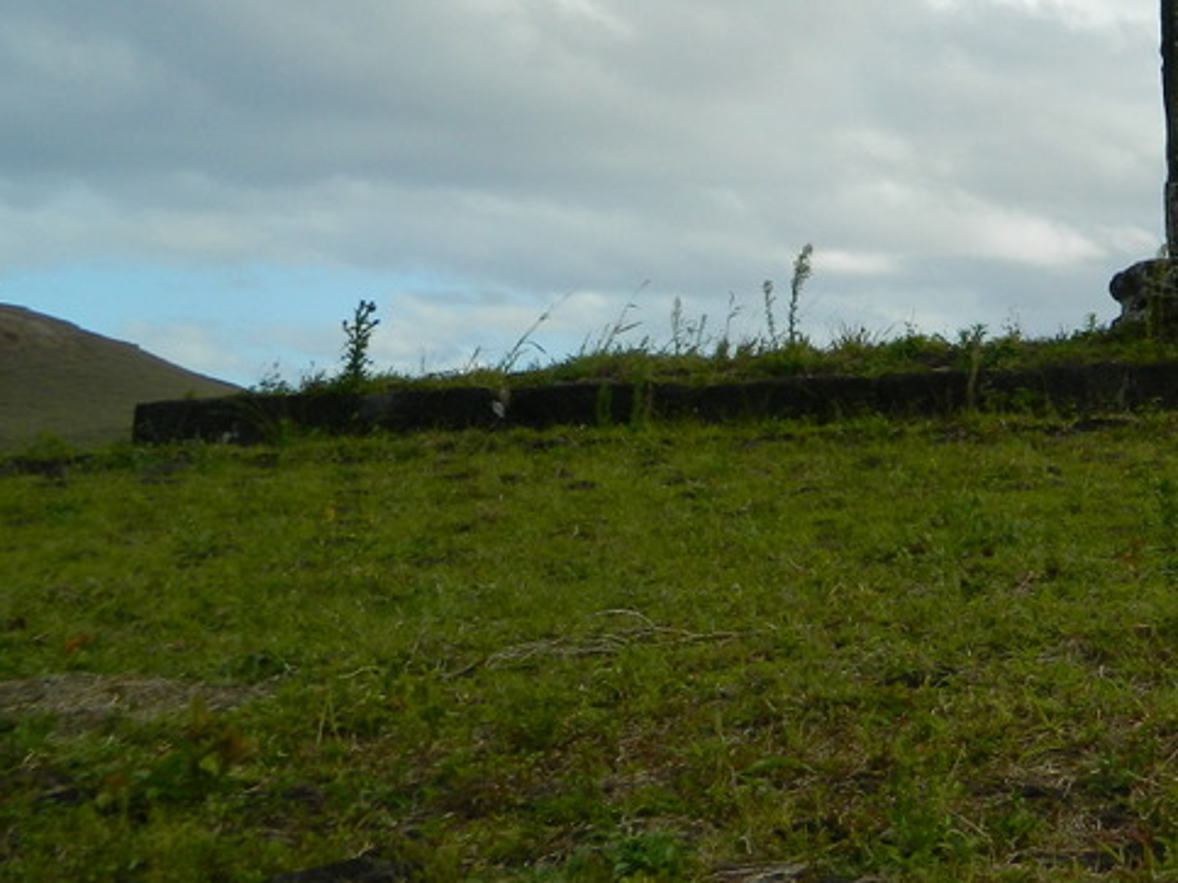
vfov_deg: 16.7
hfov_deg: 21.5
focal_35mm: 87
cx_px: 1237
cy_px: 29
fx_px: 2960
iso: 80
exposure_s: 1/500
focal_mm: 7.3
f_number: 3.5
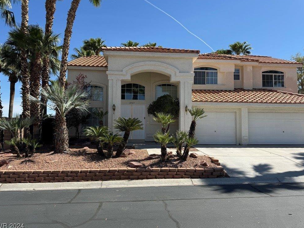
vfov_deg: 54.9
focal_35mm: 25
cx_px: 151
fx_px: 220
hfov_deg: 69.4
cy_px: 114
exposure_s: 1/4310
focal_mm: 6.76
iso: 80
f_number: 1.78
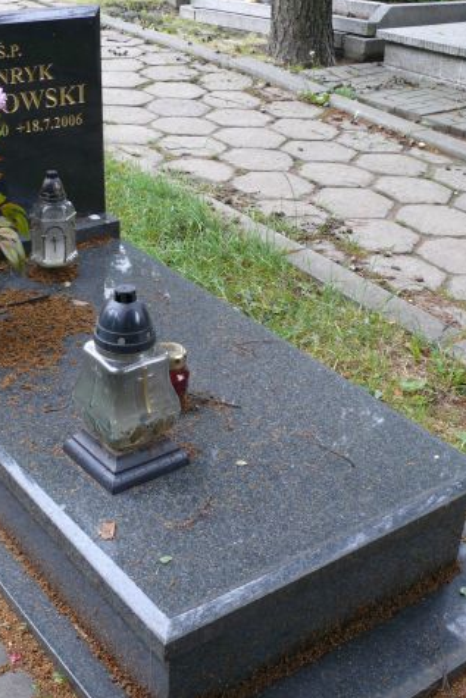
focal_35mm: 49
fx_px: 951
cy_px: 348
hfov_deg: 27.5
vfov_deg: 40.3
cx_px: 194
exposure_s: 1/30
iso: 100
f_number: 2.8
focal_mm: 7.4
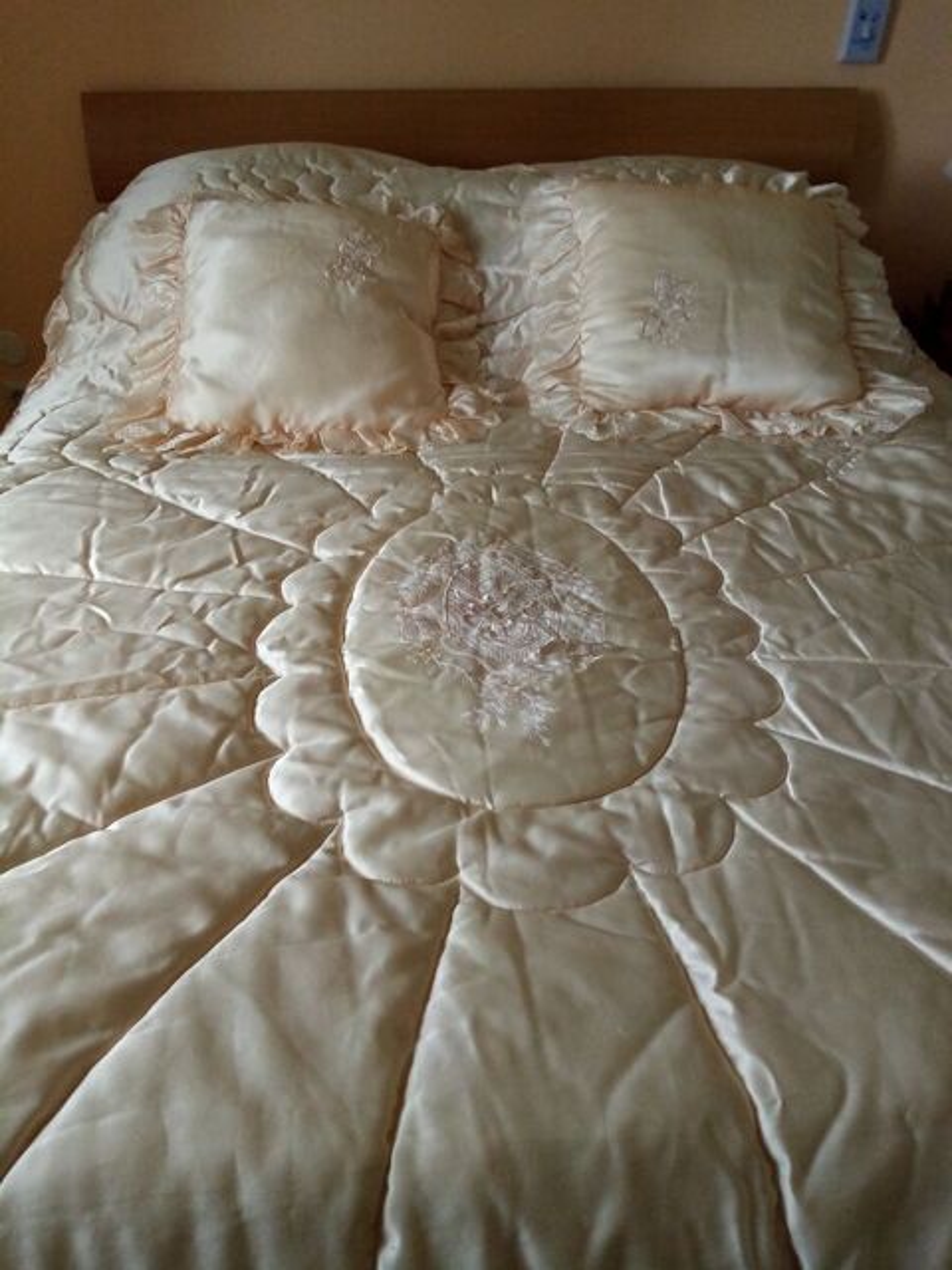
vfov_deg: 67.3
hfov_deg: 53.1
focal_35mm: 26
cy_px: 635
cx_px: 476
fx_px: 953
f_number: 1.8
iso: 310
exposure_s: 1/33.3
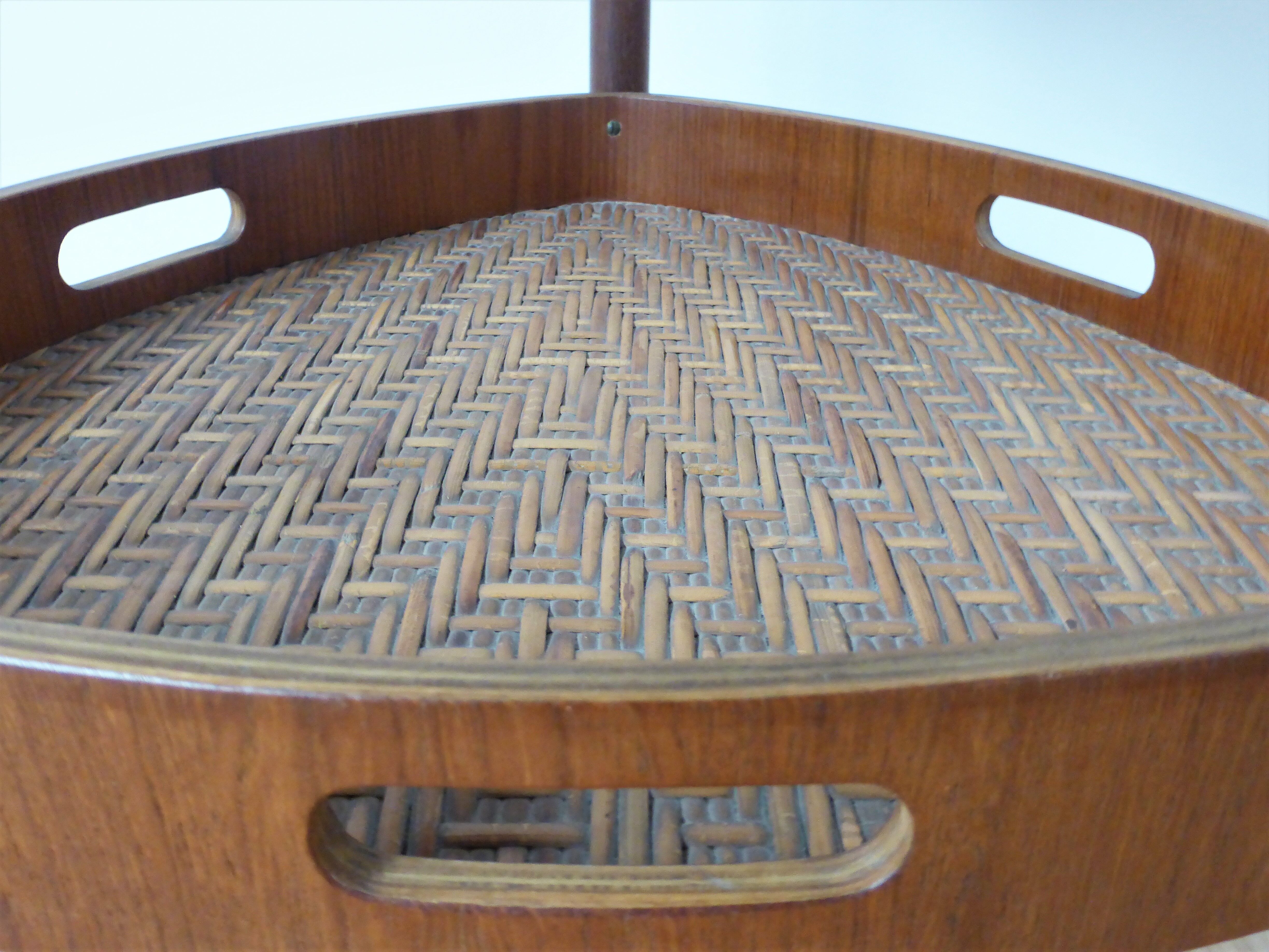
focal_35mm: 31
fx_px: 1136
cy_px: 476
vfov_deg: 45.4
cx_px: 634
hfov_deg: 58.4
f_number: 3.6
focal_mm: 5.4
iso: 400
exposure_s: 1/15
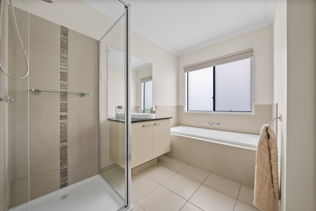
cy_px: 106
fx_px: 114
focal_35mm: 13
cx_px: 158
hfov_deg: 108.3
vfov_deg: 85.5
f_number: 8
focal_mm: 13
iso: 400
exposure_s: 1/8
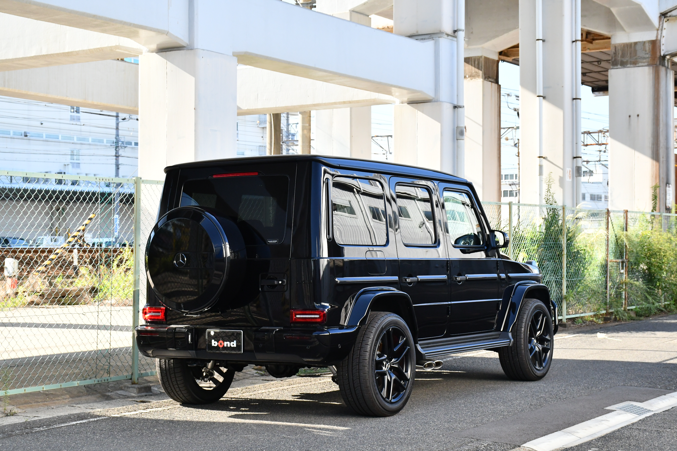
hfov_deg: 31.9
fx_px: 1185
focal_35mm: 63
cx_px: 338
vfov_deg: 21.6
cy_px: 226
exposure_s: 1/250
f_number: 8
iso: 1250
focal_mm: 42
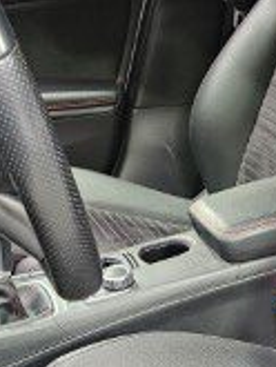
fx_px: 945
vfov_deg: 21.6
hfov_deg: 16.3
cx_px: 272
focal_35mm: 89
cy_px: 318
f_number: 1.7
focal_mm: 6.3
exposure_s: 1/100
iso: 640
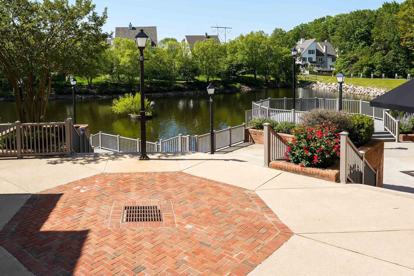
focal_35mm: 28
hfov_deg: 63.0
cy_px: 81
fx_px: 327
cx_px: 136
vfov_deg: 44.7
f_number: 10
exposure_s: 1/80
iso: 50
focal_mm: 15.8
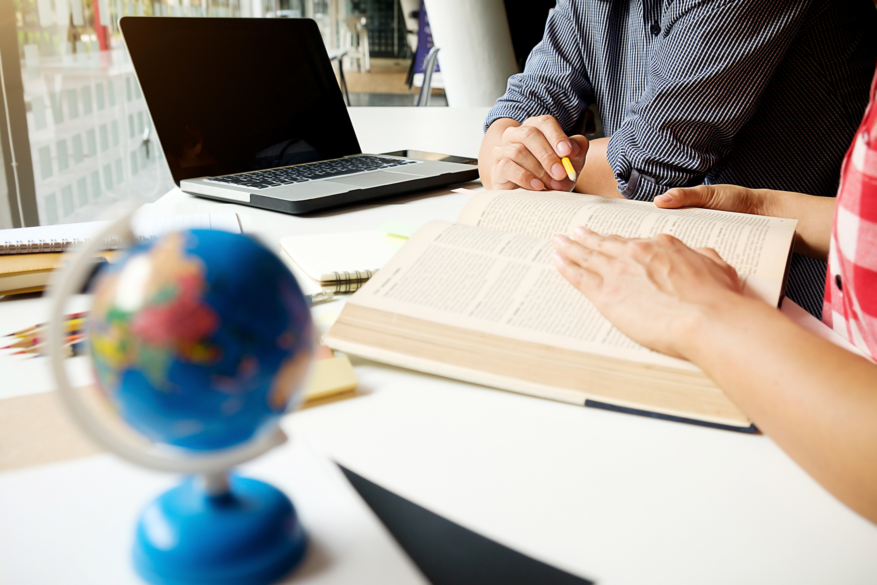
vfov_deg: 37.9
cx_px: 438
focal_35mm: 35
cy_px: 292
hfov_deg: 54.4
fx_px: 853
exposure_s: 1/125
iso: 640
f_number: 5
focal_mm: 23.3
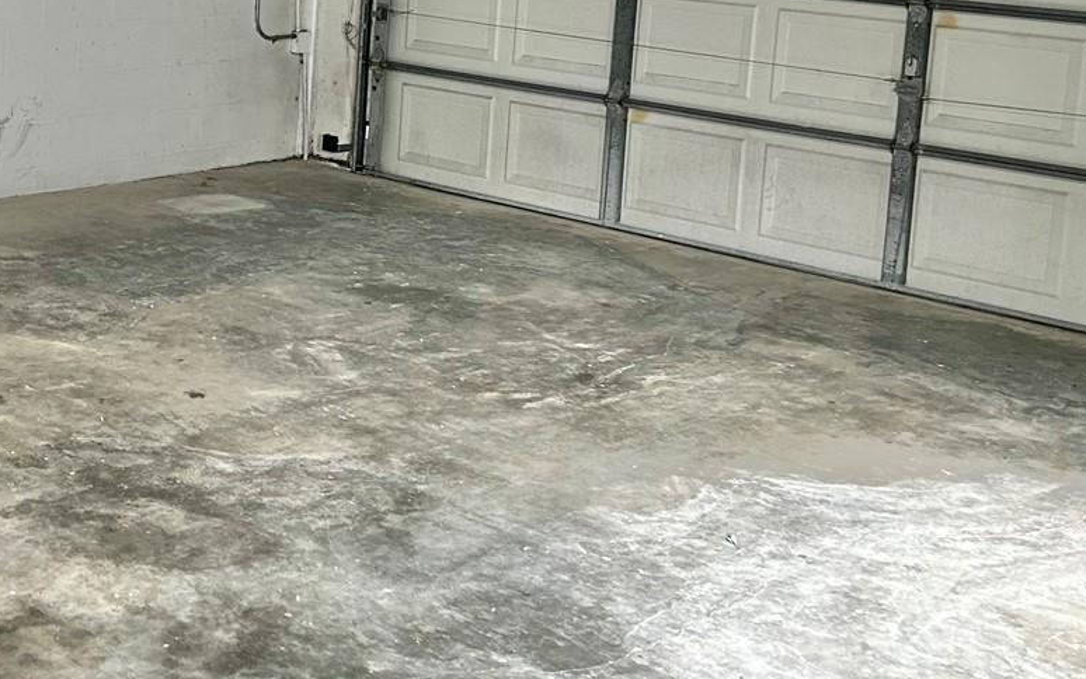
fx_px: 1687
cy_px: 28
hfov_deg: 33.7
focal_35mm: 57
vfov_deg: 22.1
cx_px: 105
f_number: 1.5
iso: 125
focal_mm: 5.7
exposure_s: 1/60
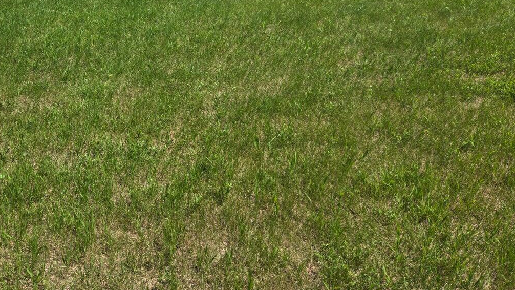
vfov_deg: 33.7
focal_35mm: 34
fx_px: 464
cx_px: 172
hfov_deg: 56.8
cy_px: 61
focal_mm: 5.4
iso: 25
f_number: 1.8
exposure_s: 1/2169
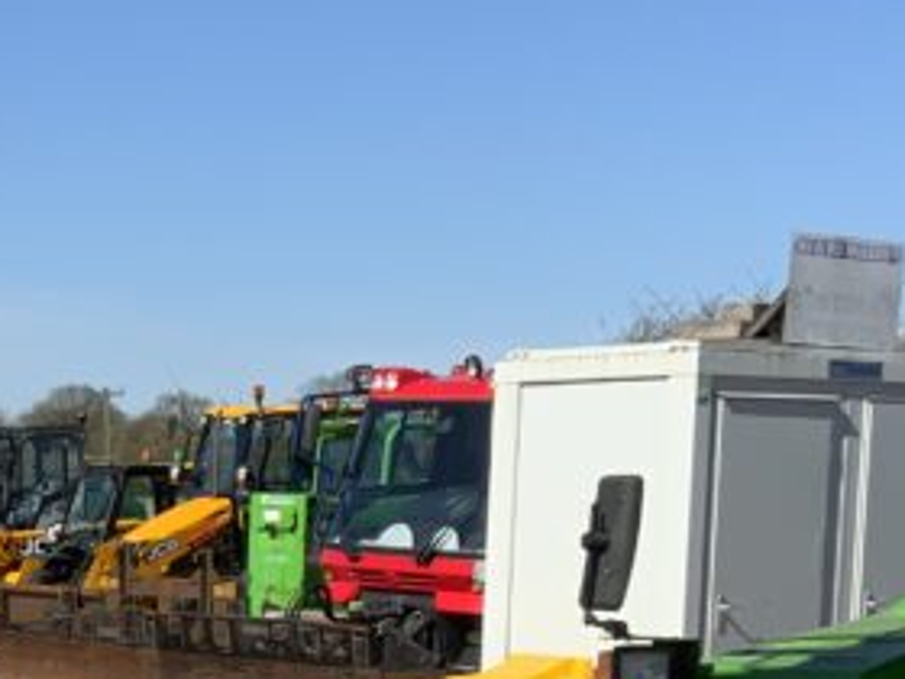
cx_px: -123
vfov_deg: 13.5
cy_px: 879
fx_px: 2771
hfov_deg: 17.8
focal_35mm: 106
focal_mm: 3
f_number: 1.8
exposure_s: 1/2427
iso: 16
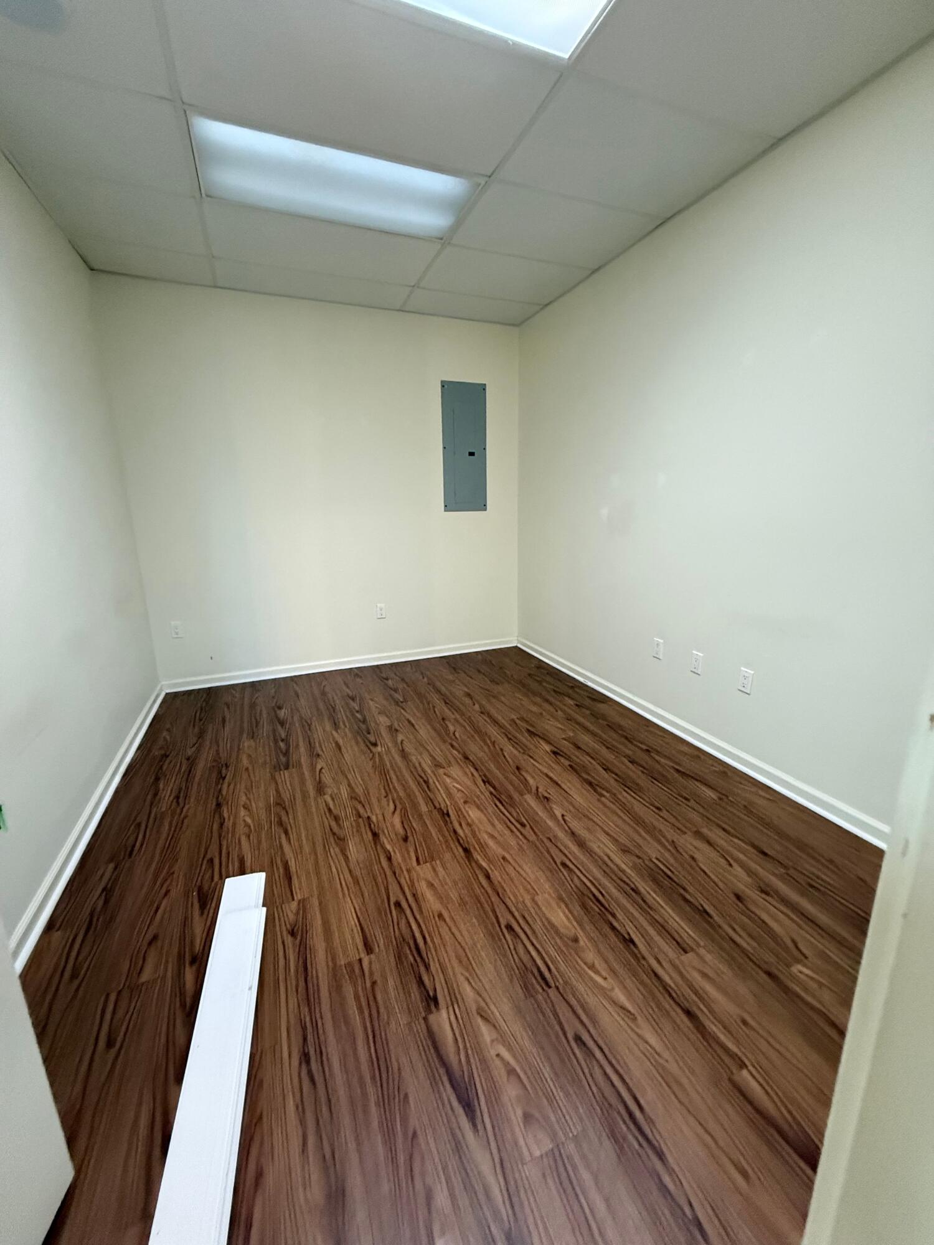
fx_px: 504
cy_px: 622
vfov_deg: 102.1
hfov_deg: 85.7
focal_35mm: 14
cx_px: 467
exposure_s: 1/60
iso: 800
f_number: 2.2
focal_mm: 2.22
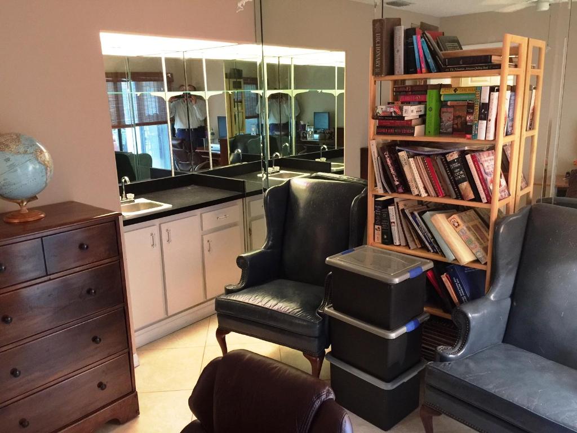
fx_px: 483
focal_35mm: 29
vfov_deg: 48.2
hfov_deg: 61.7
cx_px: 288
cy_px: 216
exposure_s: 1/10
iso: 125
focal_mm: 4.15
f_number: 2.2
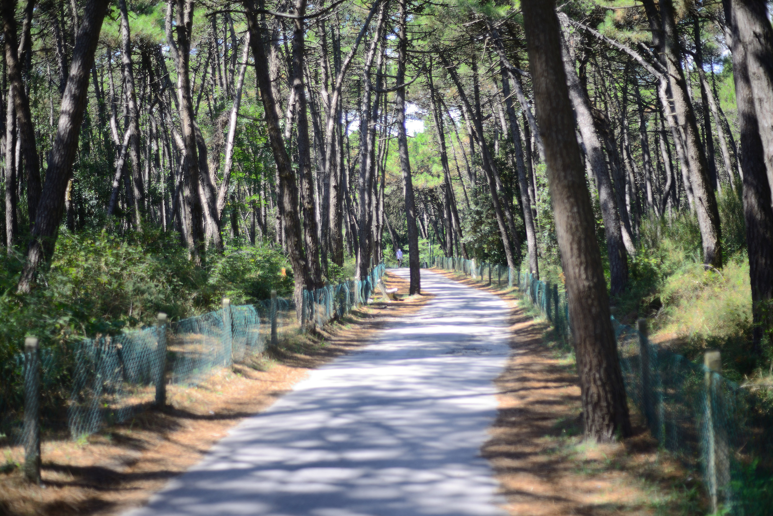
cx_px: 386
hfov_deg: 39.6
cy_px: 258
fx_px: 1074
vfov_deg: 27.0
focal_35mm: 50
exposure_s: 1/400
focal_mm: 50
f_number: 1.8
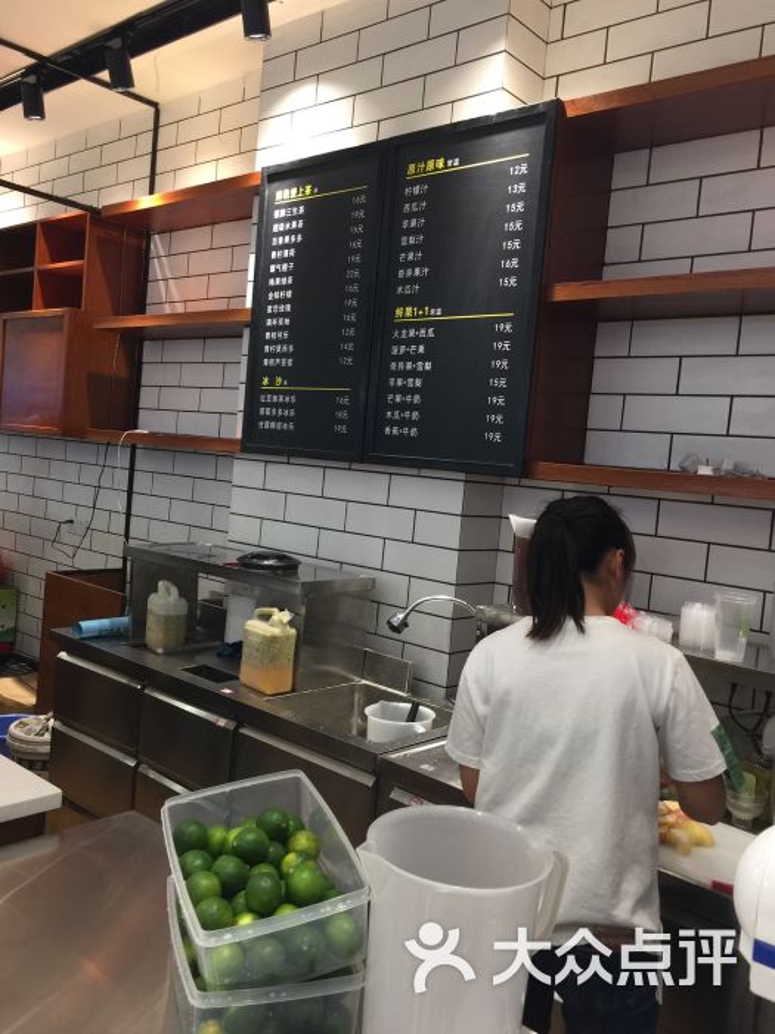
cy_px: 517
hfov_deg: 48.2
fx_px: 866
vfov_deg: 61.7
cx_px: 388
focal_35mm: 29
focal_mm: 4.15
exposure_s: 1/17
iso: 64
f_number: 2.2
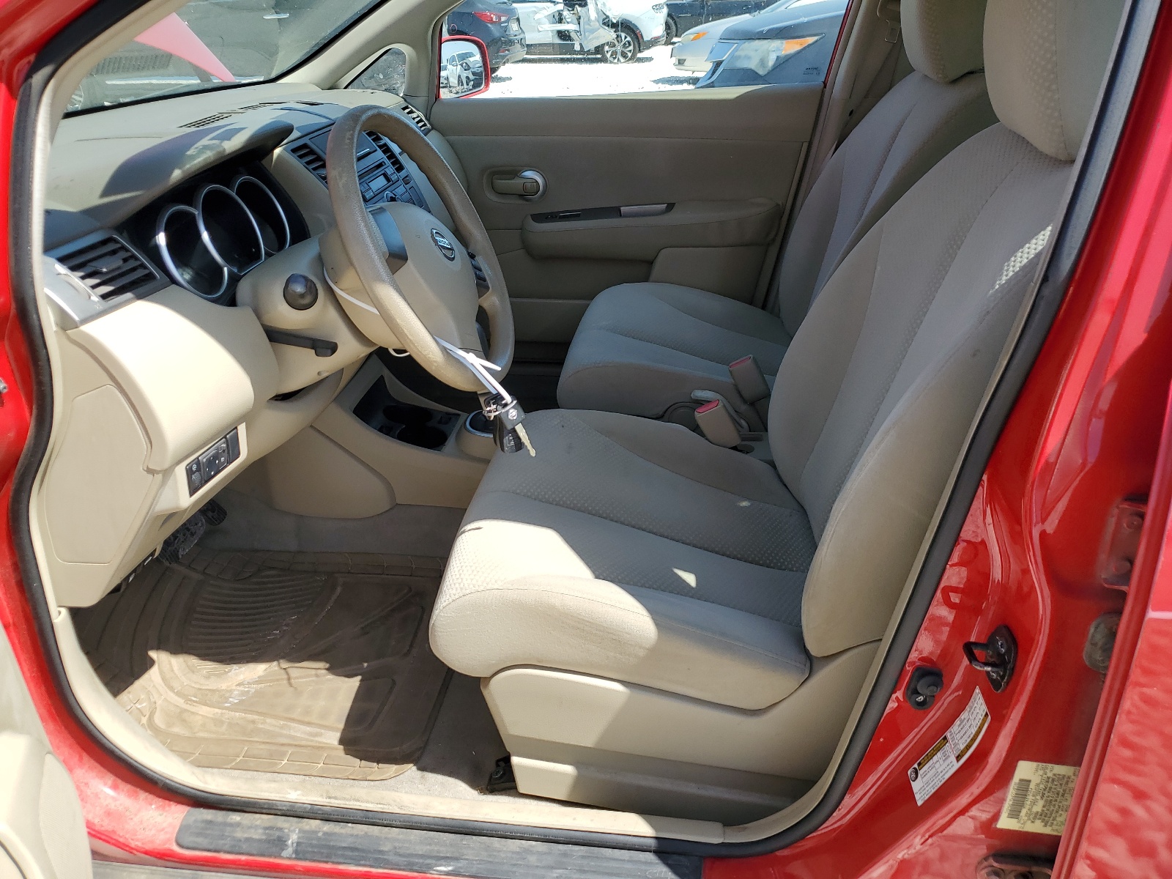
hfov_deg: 67.3
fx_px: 880
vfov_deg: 53.1
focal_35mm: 26
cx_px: 586
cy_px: 440
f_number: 1.5
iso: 50
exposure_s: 1/1429
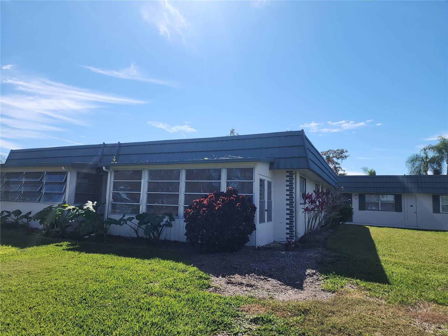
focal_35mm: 23
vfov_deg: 58.9
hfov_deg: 73.9
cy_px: 168
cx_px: 224
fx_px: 298
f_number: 1.8
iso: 12
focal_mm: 6.4
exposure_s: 1/1192
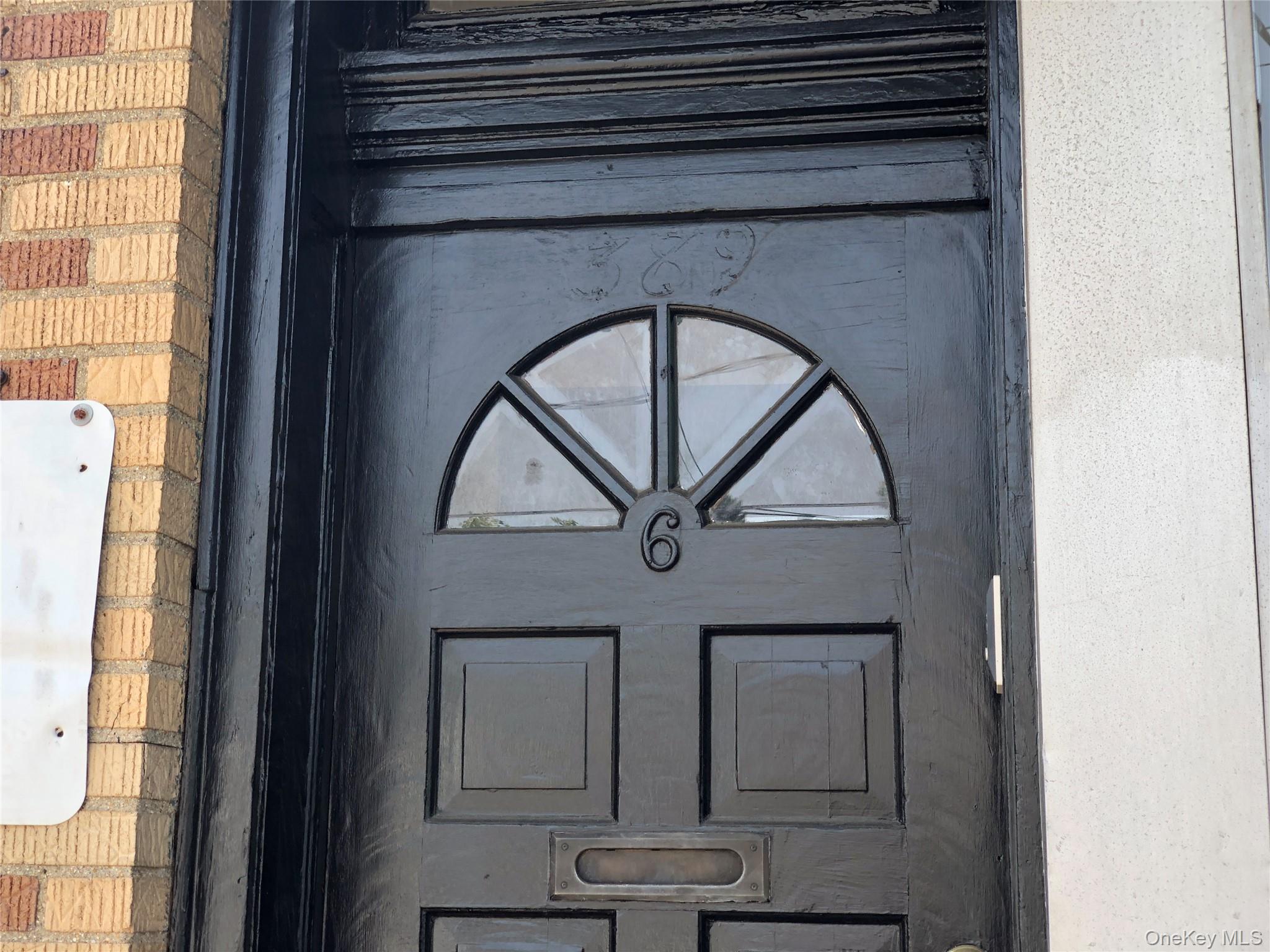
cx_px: 635
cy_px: 476
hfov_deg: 36.8
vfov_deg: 28.0
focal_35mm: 52
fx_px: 1908
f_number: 2.4
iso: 16
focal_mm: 6
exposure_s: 1/133
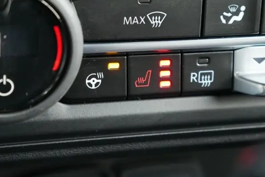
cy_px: 73
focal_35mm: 93
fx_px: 684
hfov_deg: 21.9
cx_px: 129
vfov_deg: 14.7
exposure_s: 1/50
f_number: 5.6
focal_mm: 42
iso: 3200
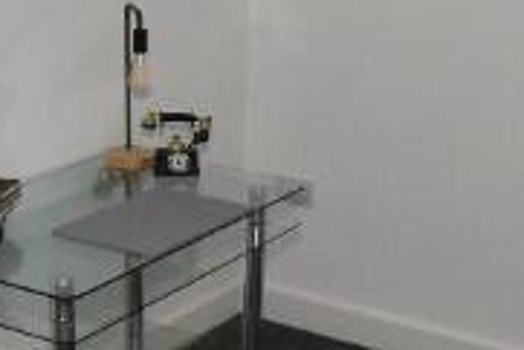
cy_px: 230
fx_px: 1238
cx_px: 307
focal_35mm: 85
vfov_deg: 16.1
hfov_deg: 23.9
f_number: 5.6
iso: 400
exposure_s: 1/60
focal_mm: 10
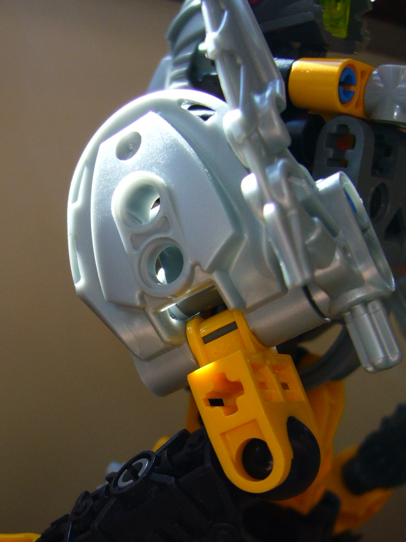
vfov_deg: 36.6
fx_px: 814
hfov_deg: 27.8
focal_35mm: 52
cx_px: 120
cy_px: 346
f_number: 2.8
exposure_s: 1/250
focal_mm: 5.8
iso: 100
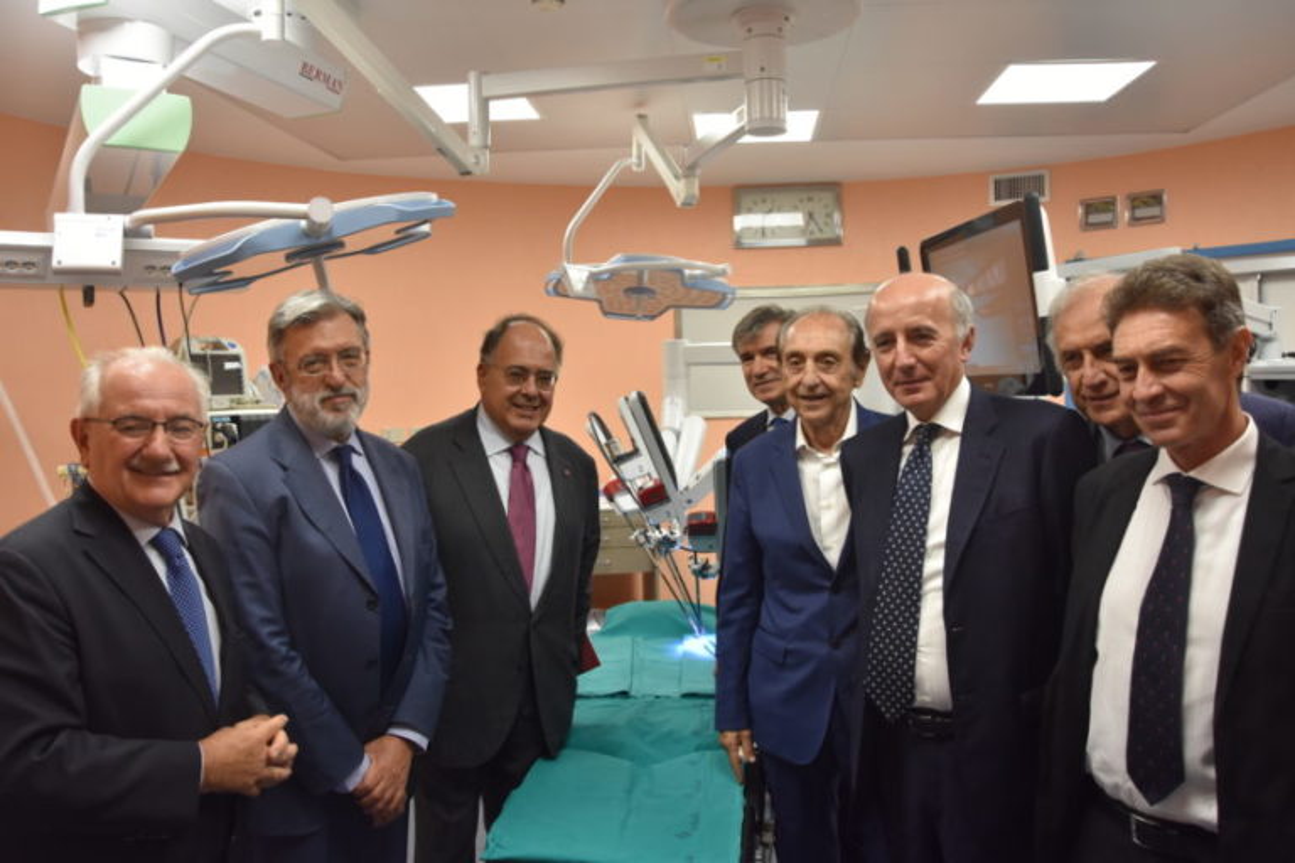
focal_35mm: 27
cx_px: 648
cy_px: 432
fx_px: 971
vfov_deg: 47.9
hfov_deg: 67.4
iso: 800
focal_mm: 18
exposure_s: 1/100
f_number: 5
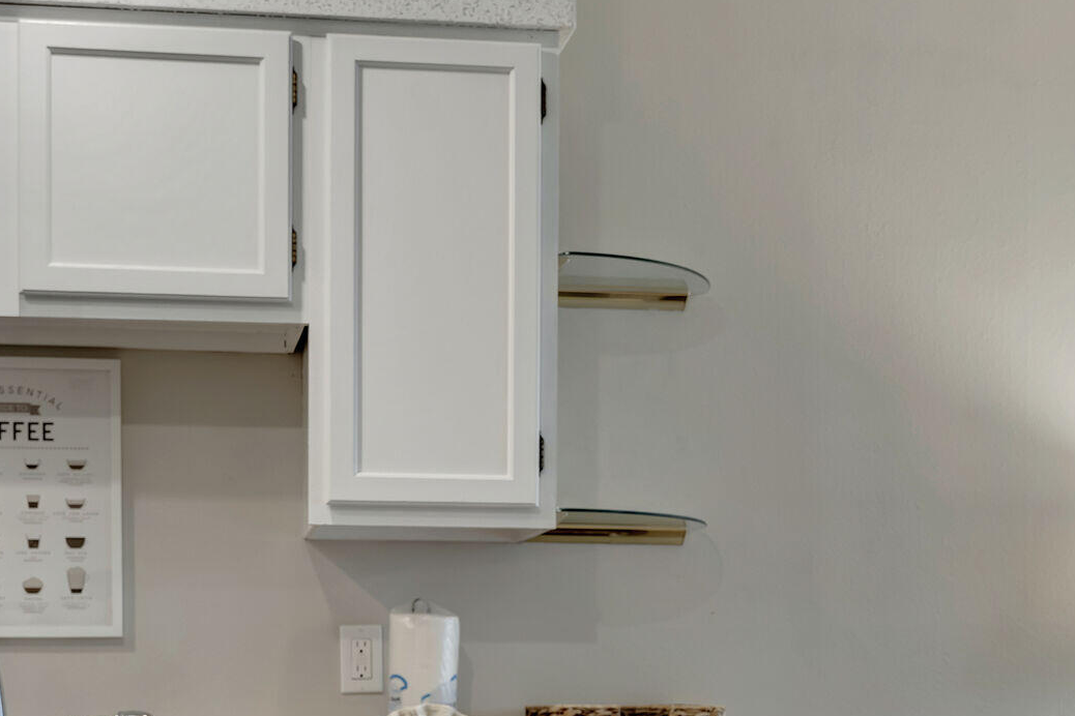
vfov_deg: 18.8
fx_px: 2120
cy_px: 684
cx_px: 527
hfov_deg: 28.5
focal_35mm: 71
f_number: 6.3
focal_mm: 36
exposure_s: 1/13
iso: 400
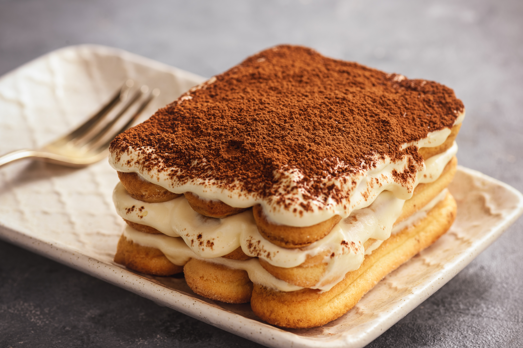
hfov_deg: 19.5
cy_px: 174
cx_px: 262
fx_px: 1525
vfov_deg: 13.0
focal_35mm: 105
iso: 50
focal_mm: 105
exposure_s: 1/160
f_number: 9
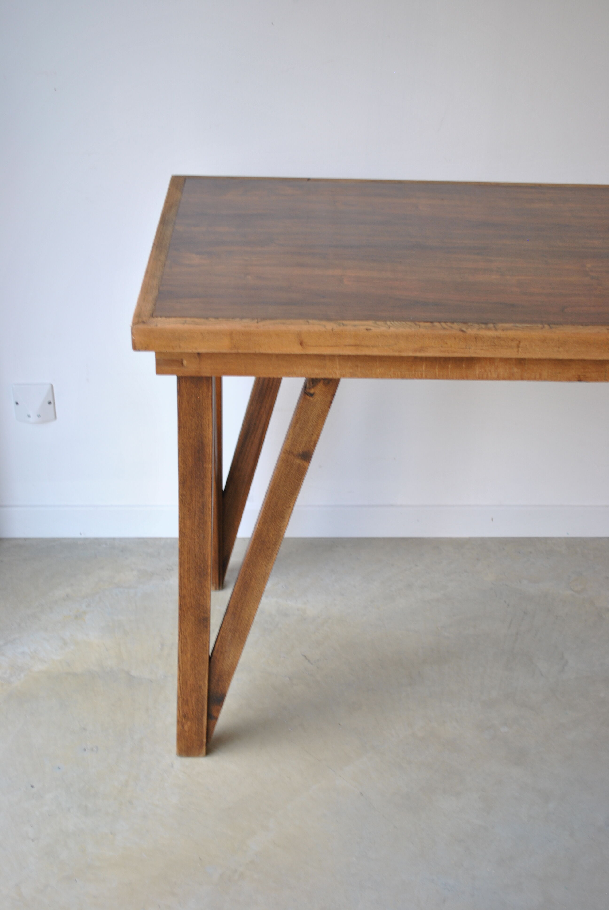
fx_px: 1214
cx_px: 304
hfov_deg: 28.2
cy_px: 455
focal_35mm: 48
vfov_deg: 41.1
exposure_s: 1/13
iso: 200
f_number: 4.8
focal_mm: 32
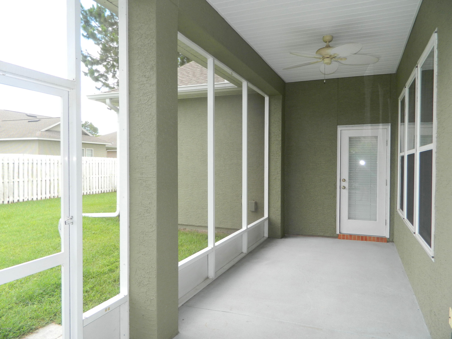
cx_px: 226
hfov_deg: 69.4
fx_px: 326
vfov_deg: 54.9
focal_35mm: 25
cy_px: 170
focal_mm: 4.5
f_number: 3.1
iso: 110
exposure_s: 1/80
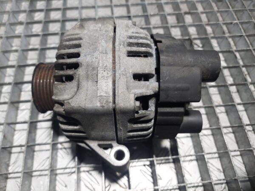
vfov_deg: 54.9
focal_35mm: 25
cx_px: 128
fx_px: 184
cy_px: 96
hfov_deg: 69.4
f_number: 1.8
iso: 80
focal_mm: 5.23
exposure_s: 1/100
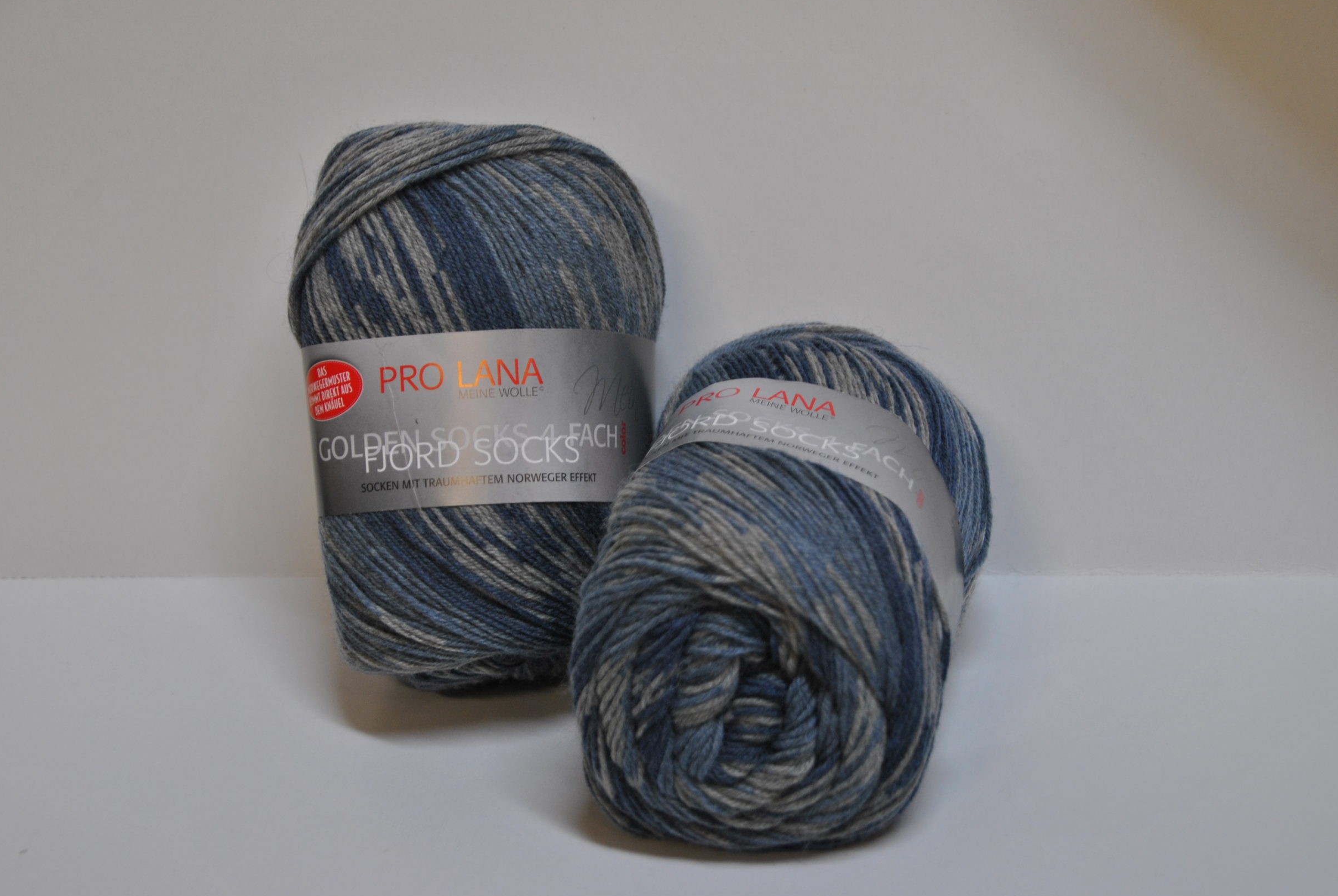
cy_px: 431
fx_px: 2716
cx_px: 678
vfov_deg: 18.7
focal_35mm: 73
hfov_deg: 27.7
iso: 200
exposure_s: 1/30
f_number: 4.8
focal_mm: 46
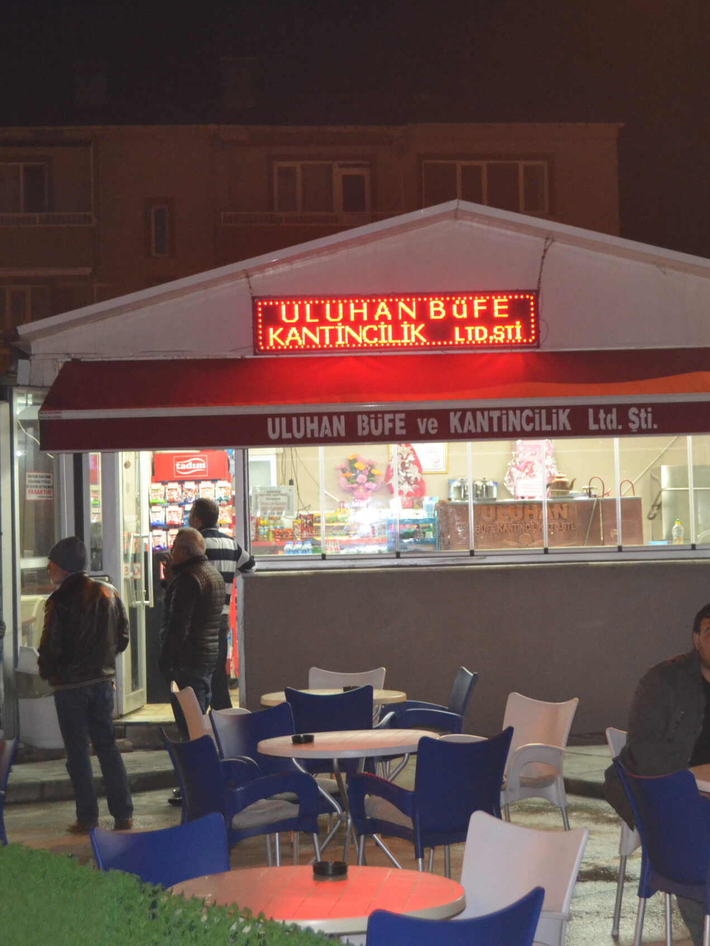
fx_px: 1852
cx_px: 394
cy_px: 474
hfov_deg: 21.7
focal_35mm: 68
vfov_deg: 28.7
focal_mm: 31
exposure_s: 1/60
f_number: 4.2
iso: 2200
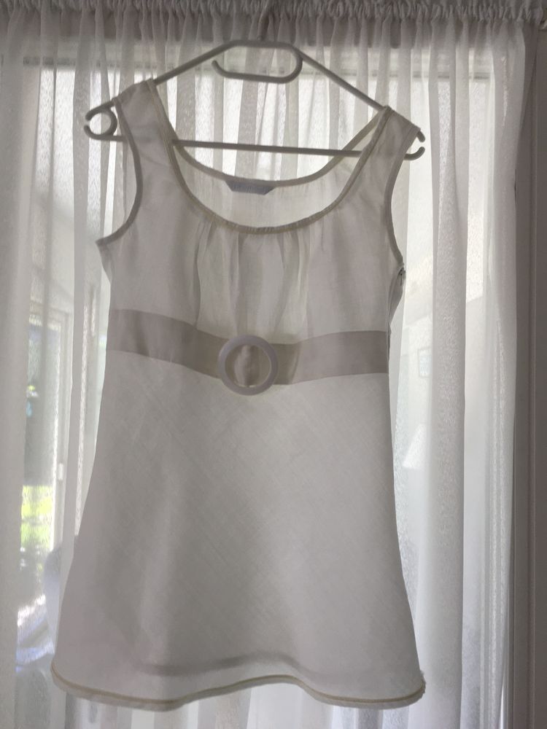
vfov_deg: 61.7
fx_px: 611
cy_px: 364
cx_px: 274
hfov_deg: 48.2
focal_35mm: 29
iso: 40
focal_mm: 4.15
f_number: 2.2
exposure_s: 1/100
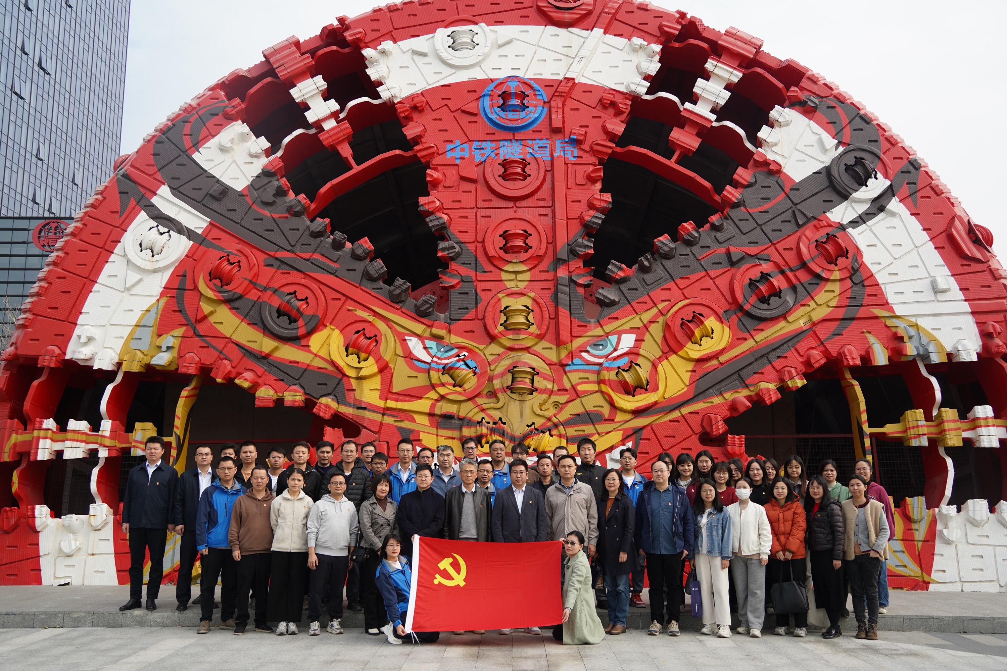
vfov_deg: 41.1
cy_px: 336
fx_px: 895
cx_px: 504
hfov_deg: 58.7
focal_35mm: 32
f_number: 4.5
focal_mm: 32
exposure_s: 1/320
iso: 100
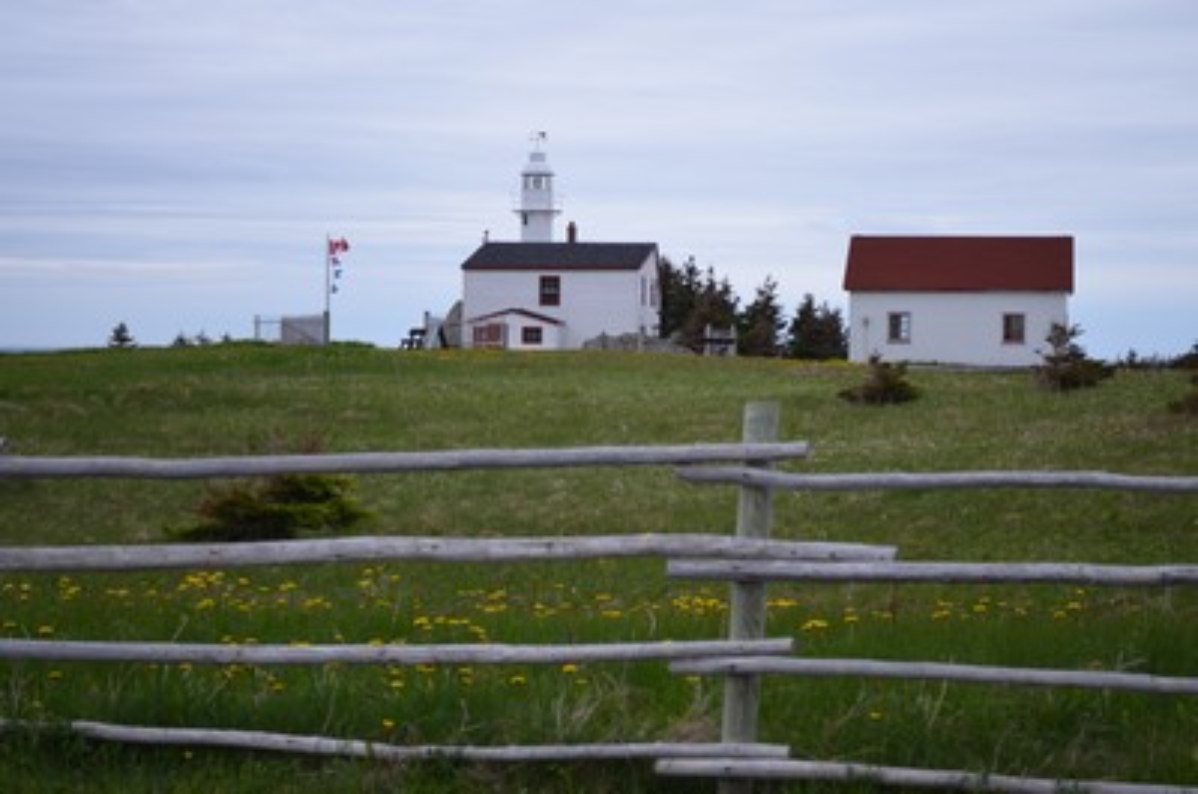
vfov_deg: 16.5
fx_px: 2740
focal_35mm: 82
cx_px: 599
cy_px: 397
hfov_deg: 24.7
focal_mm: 55
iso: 220
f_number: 5.6
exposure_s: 1/125
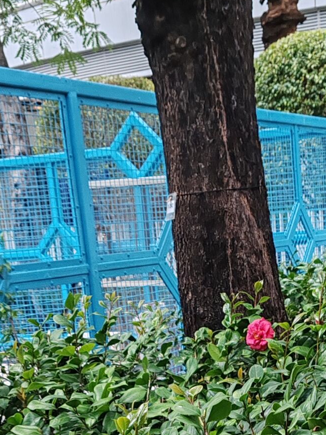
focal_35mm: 79
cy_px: 534
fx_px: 992
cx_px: 252
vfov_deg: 22.6
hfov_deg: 18.5
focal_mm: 6.12
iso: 1000
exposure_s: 1/100
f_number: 1.9
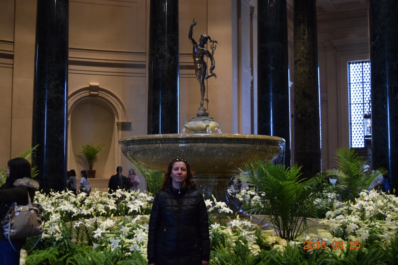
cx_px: 199
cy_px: 132
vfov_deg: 28.9
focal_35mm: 46
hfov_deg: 42.3
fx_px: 514
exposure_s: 1/60
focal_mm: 31
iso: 1800
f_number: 4.2
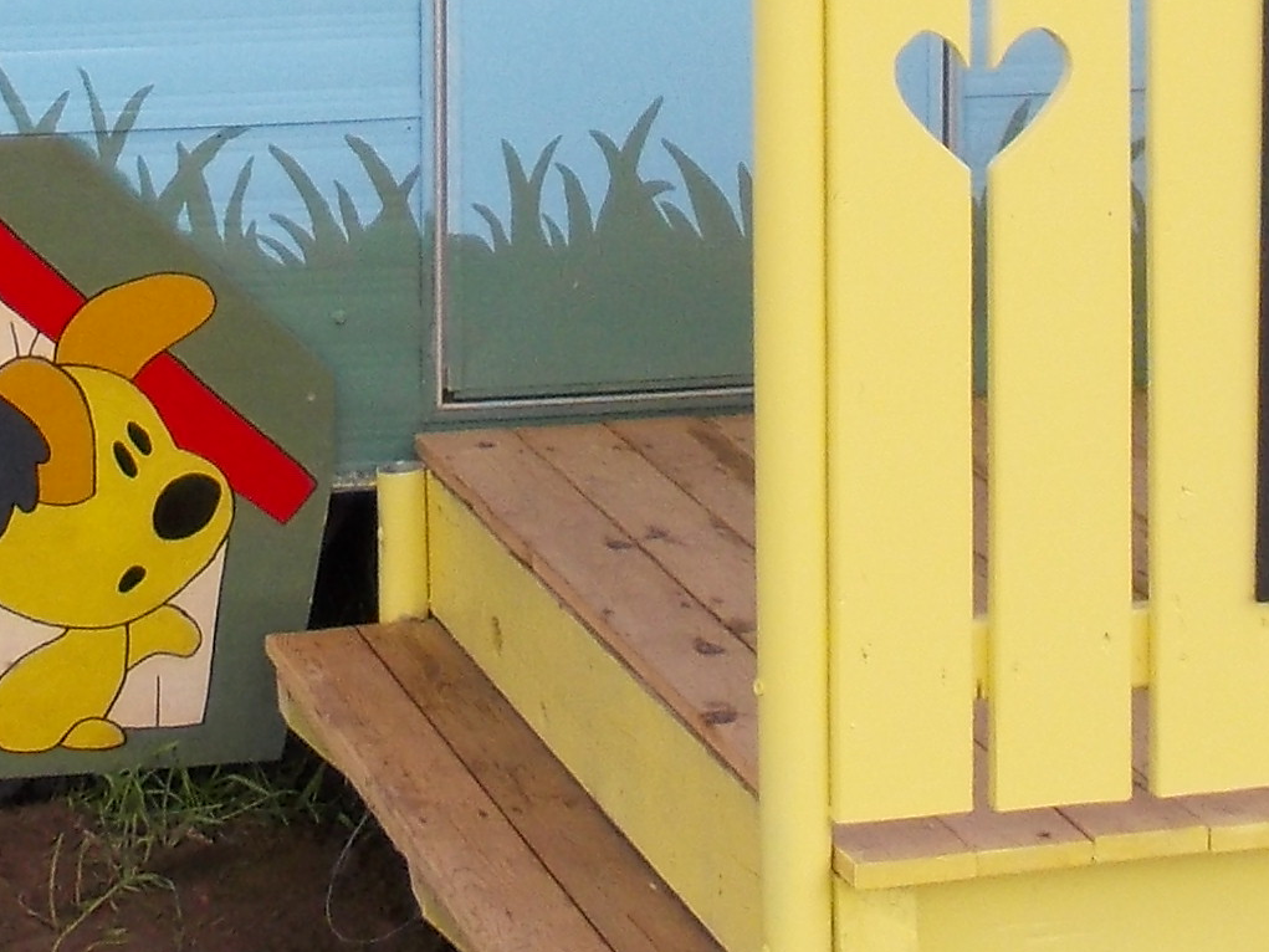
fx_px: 3666
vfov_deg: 14.3
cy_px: -246
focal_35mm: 100
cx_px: 368
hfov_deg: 19.5
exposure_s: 1/160
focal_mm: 4
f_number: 2.7
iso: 80
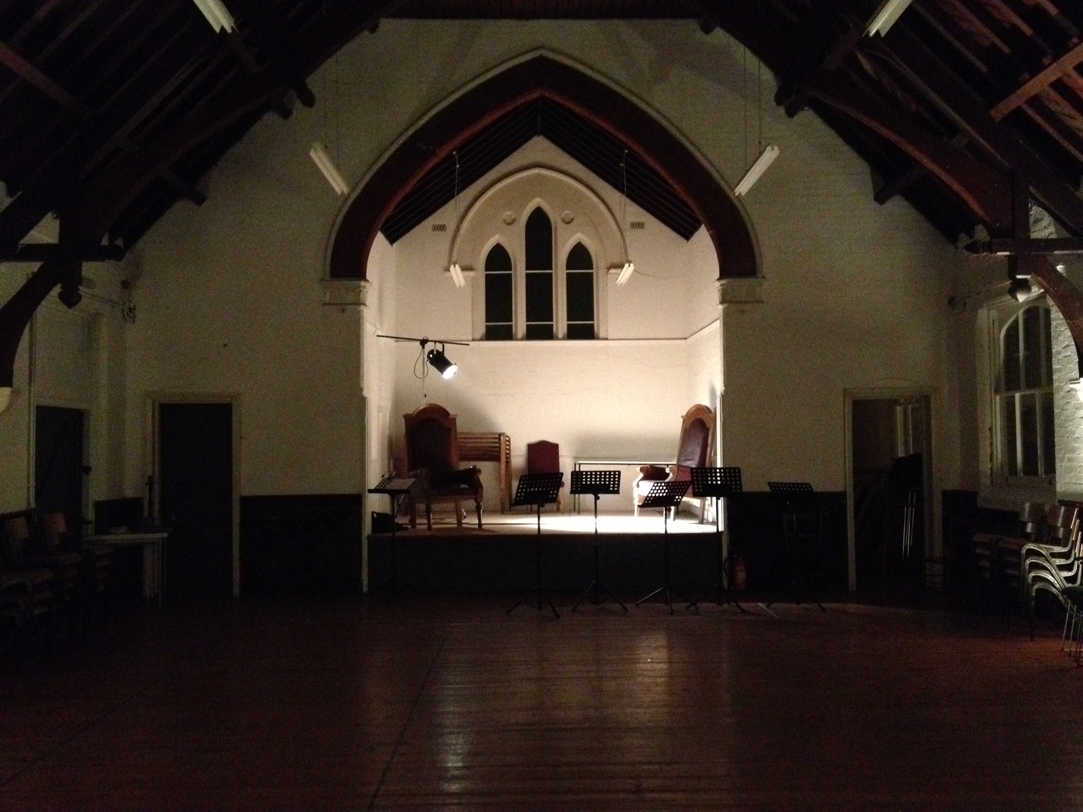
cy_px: 406
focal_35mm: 35
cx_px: 542
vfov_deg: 40.7
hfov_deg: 52.6
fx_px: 1095
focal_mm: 4.28
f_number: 2.4
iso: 800
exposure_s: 1/15
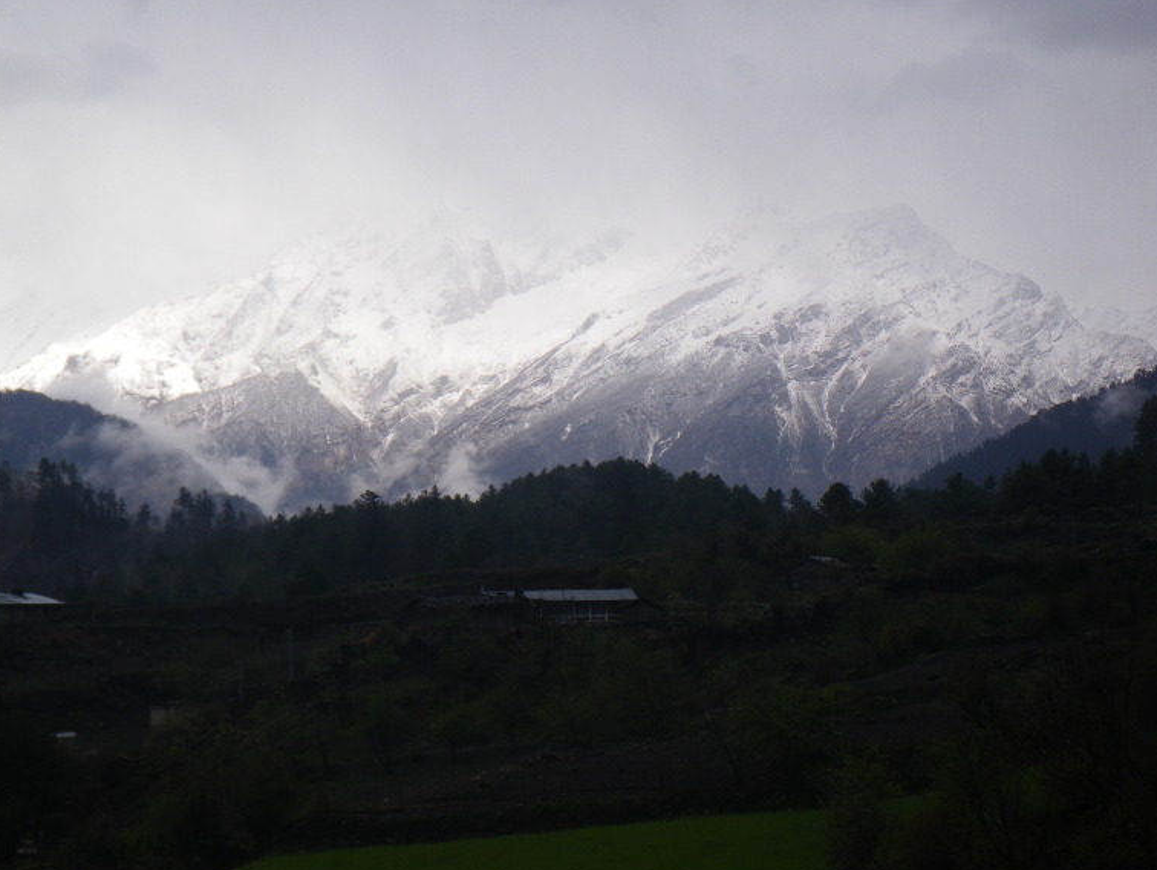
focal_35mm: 106
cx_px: 547
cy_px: 401
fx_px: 3545
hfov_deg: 18.5
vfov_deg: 14.0
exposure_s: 1/200
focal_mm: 16.7
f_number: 5
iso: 50
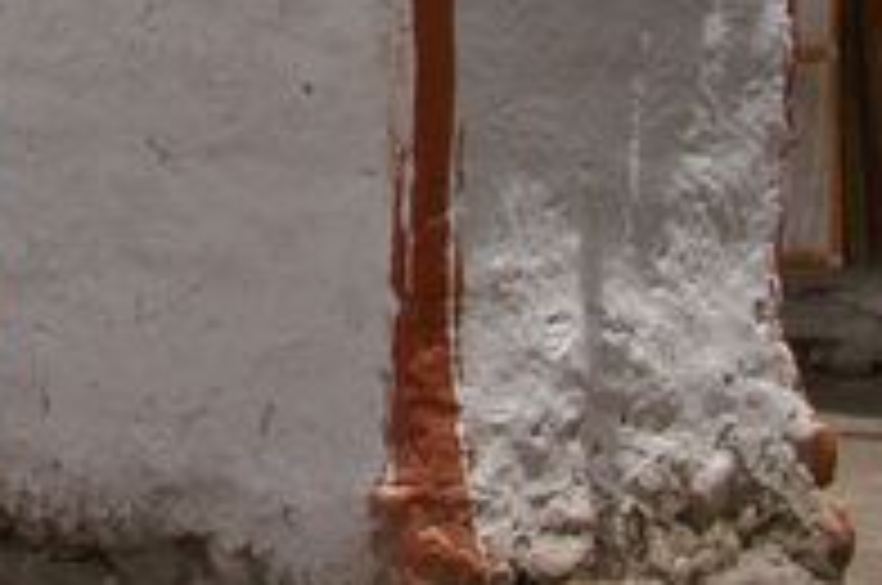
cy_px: -536
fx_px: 3718
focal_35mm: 152
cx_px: -344
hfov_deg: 13.0
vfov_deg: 8.6
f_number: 8
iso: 100
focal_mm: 24
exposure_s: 1/640
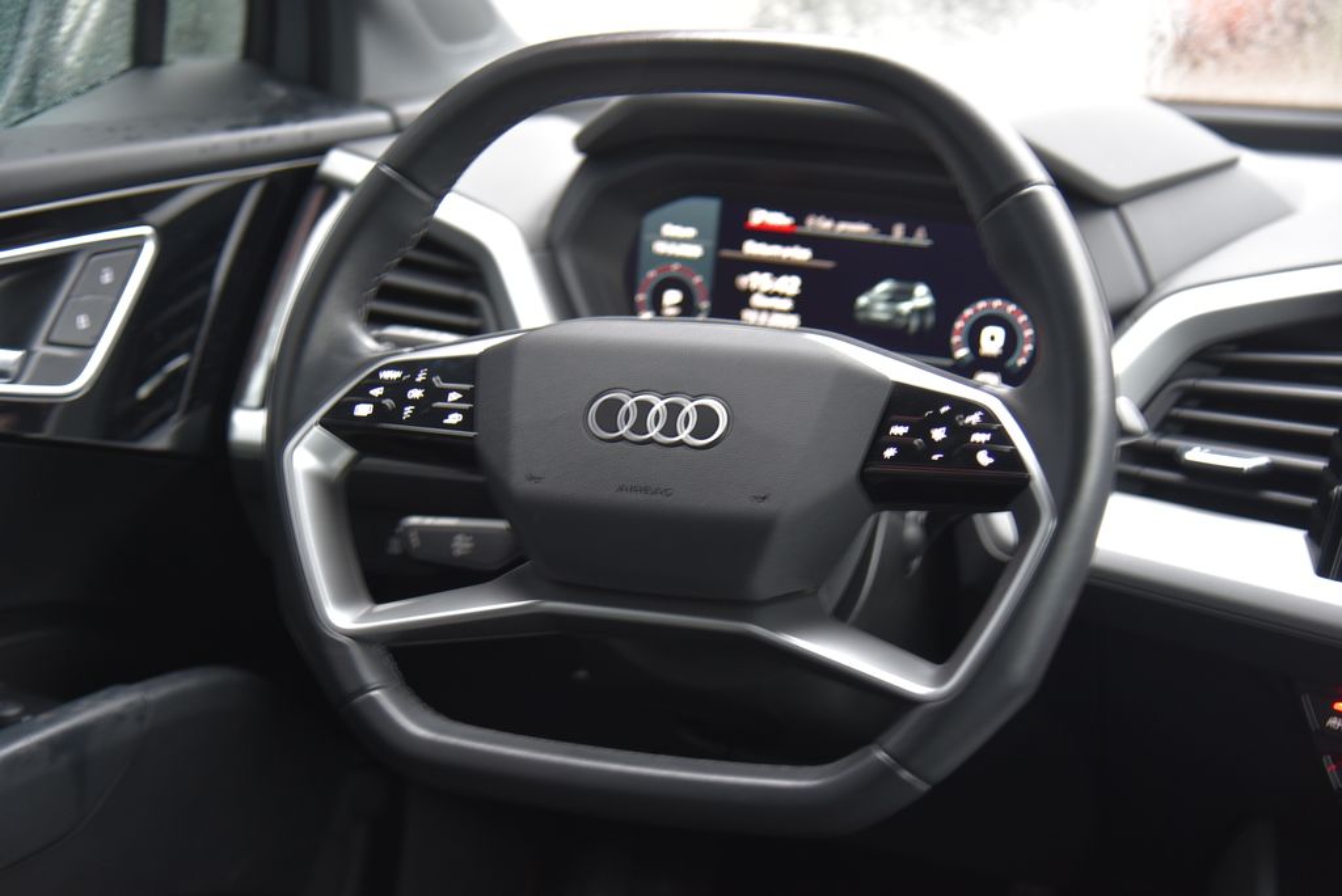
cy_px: 448
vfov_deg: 23.4
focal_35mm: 58
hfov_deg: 34.5
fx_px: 2163
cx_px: 671
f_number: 4
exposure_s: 1/8
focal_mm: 58
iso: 500
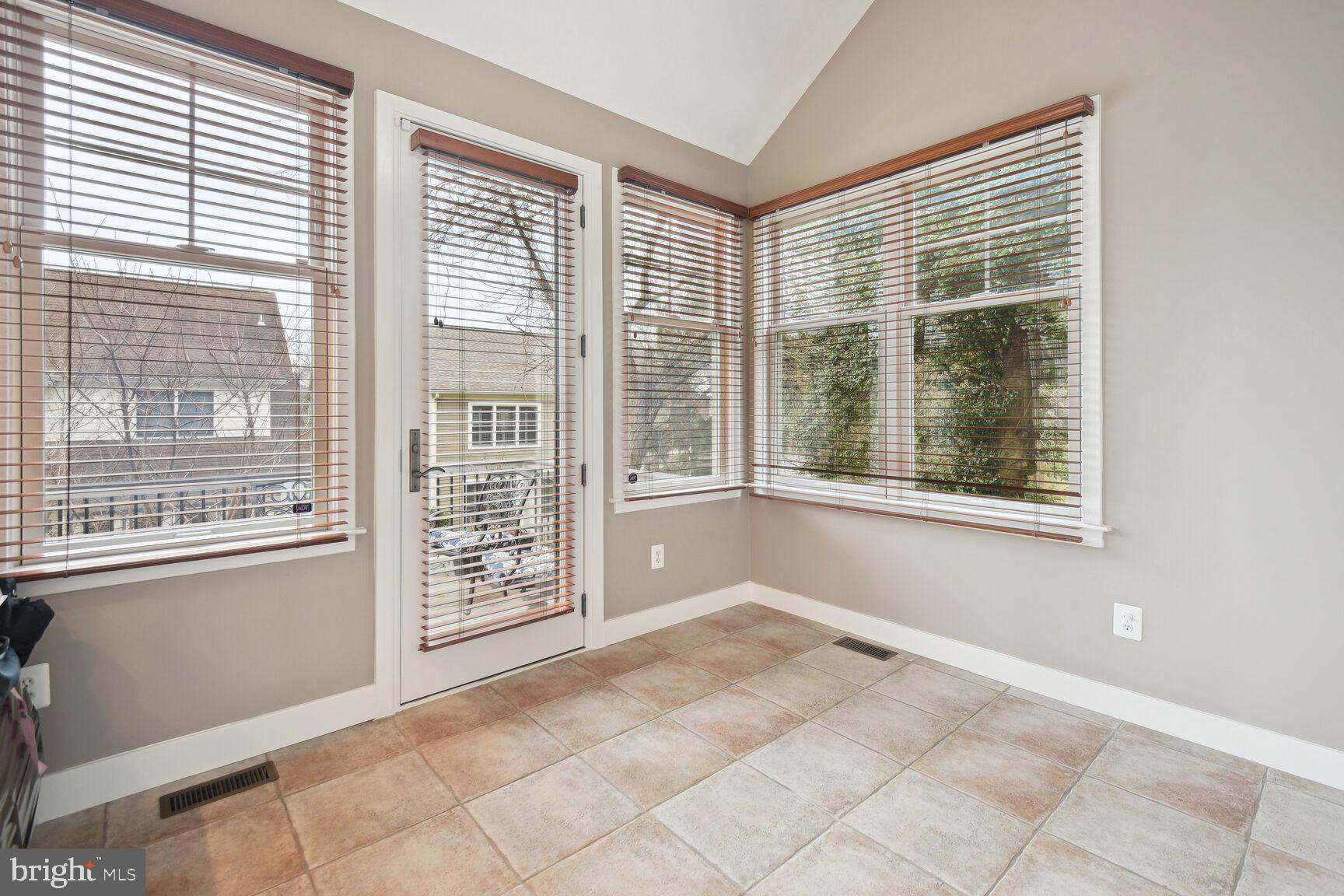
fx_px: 597
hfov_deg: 96.7
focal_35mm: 16
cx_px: 672
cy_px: 448
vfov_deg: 73.7
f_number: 8
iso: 400
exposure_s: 1/6
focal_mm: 16
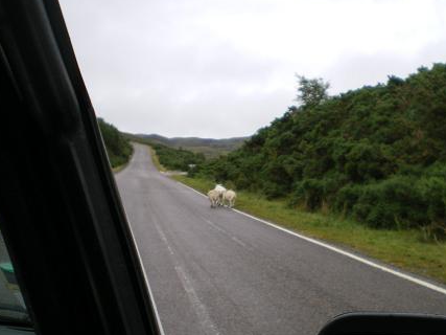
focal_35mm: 47
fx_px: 605
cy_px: 195
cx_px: 252
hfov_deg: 40.4
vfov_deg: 30.8
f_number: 3.1
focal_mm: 6.3
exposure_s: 1/125
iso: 64
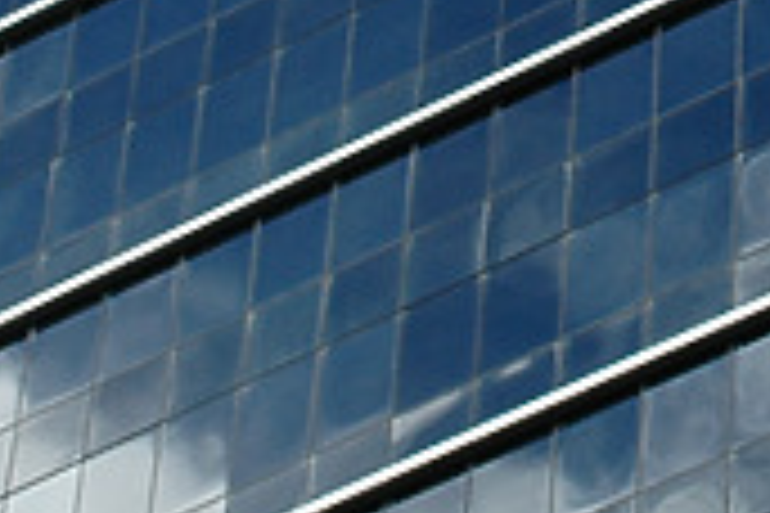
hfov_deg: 7.4
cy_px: -266
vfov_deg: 4.9
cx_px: 784
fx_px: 5895
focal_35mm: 276
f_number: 9
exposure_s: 1/320
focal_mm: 35
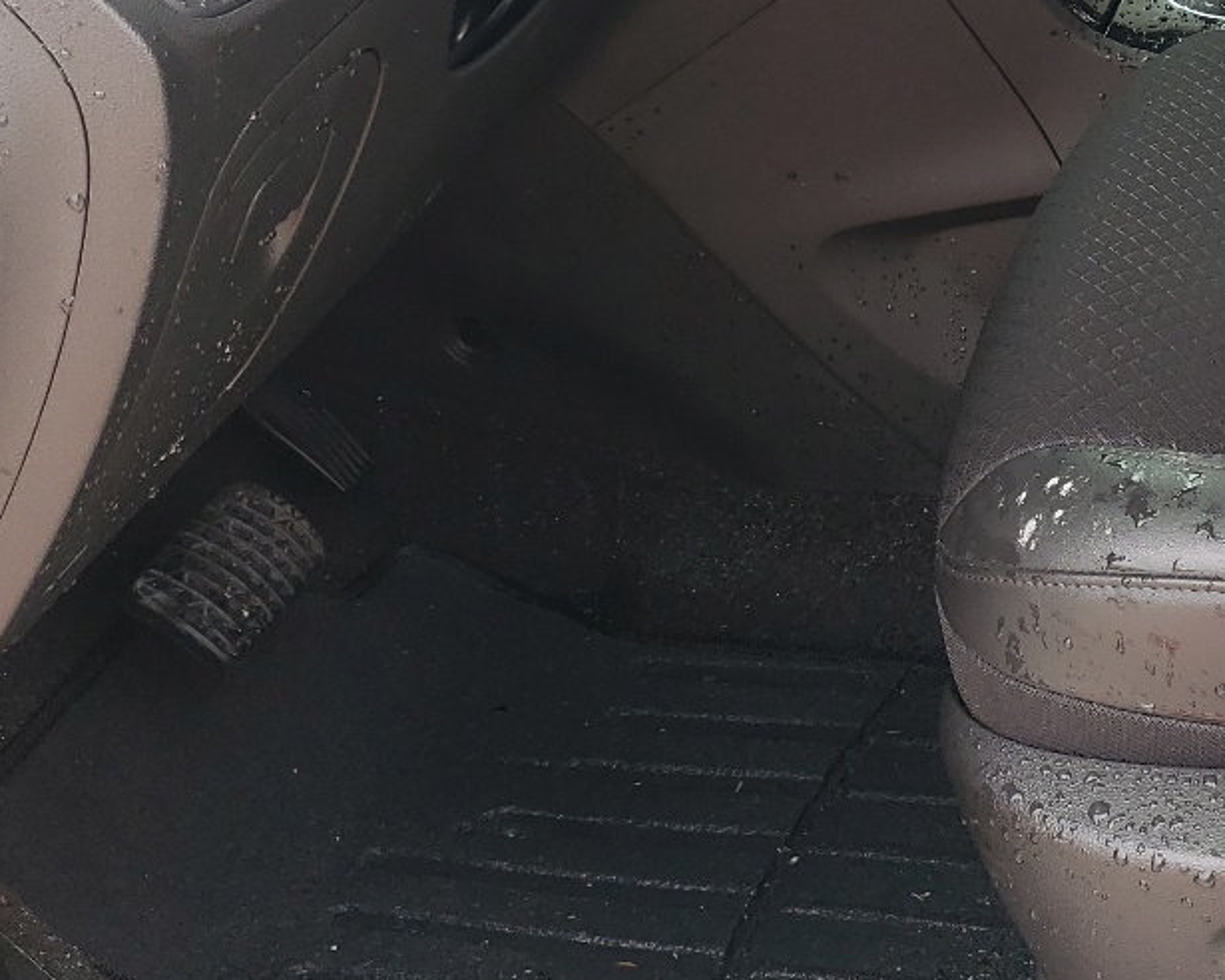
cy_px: 30
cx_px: 1364
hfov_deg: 26.4
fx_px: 2393
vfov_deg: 22.4
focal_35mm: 66
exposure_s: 1/270
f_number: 1.5
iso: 50
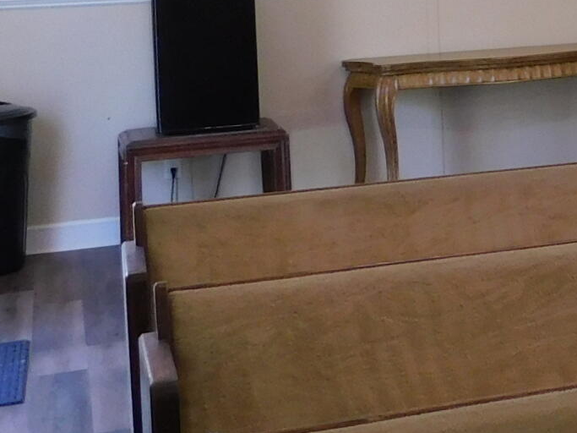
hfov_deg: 16.3
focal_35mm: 101
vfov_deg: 14.3
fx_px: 1683
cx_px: 1037
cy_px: -55
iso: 125
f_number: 3
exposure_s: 1/30
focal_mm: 4
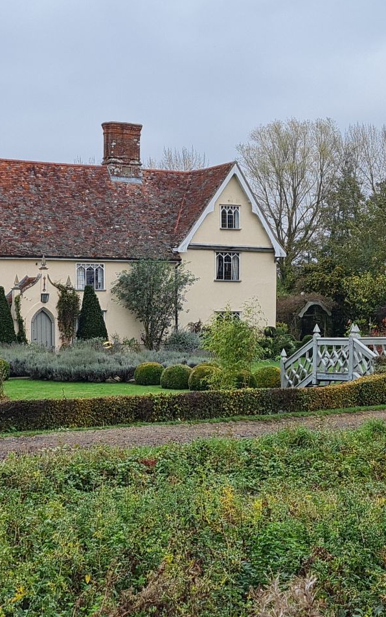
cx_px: 106
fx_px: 622
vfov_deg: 52.7
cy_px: 307
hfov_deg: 33.9
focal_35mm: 37
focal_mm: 5.4
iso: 50
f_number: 1.8
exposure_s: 1/546
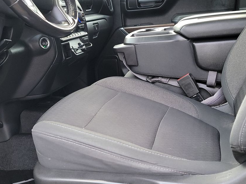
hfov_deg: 41.2
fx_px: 327
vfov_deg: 31.5
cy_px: 97
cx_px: 121
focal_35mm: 46
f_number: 1.8
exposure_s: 1/59
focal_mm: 6.7
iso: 301
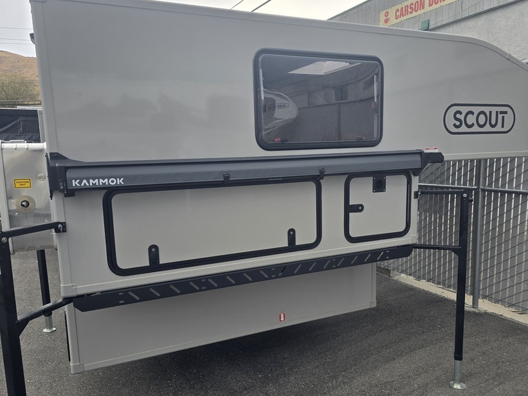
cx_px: 266
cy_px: 219
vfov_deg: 49.7
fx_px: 427
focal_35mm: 28
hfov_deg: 63.4
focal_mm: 6.3
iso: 12
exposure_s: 1/260
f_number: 1.7
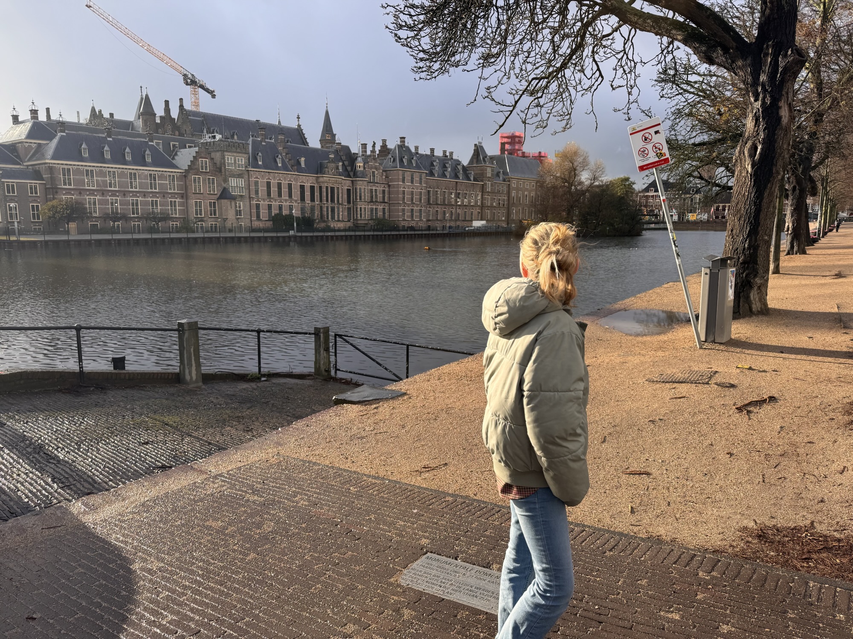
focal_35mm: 24
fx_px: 591
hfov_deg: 71.6
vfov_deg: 56.8
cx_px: 426
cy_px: 320
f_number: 1.78
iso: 80
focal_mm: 6.76
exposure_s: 1/1261
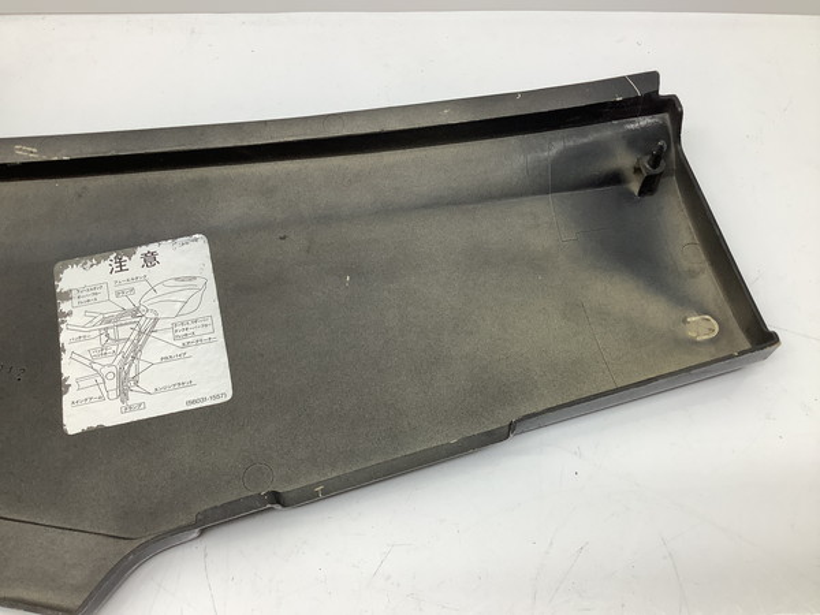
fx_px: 734
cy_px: 308
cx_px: 410
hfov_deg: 58.4
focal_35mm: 31
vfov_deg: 45.4
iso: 64
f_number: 2.4
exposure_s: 1/120
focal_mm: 3.3
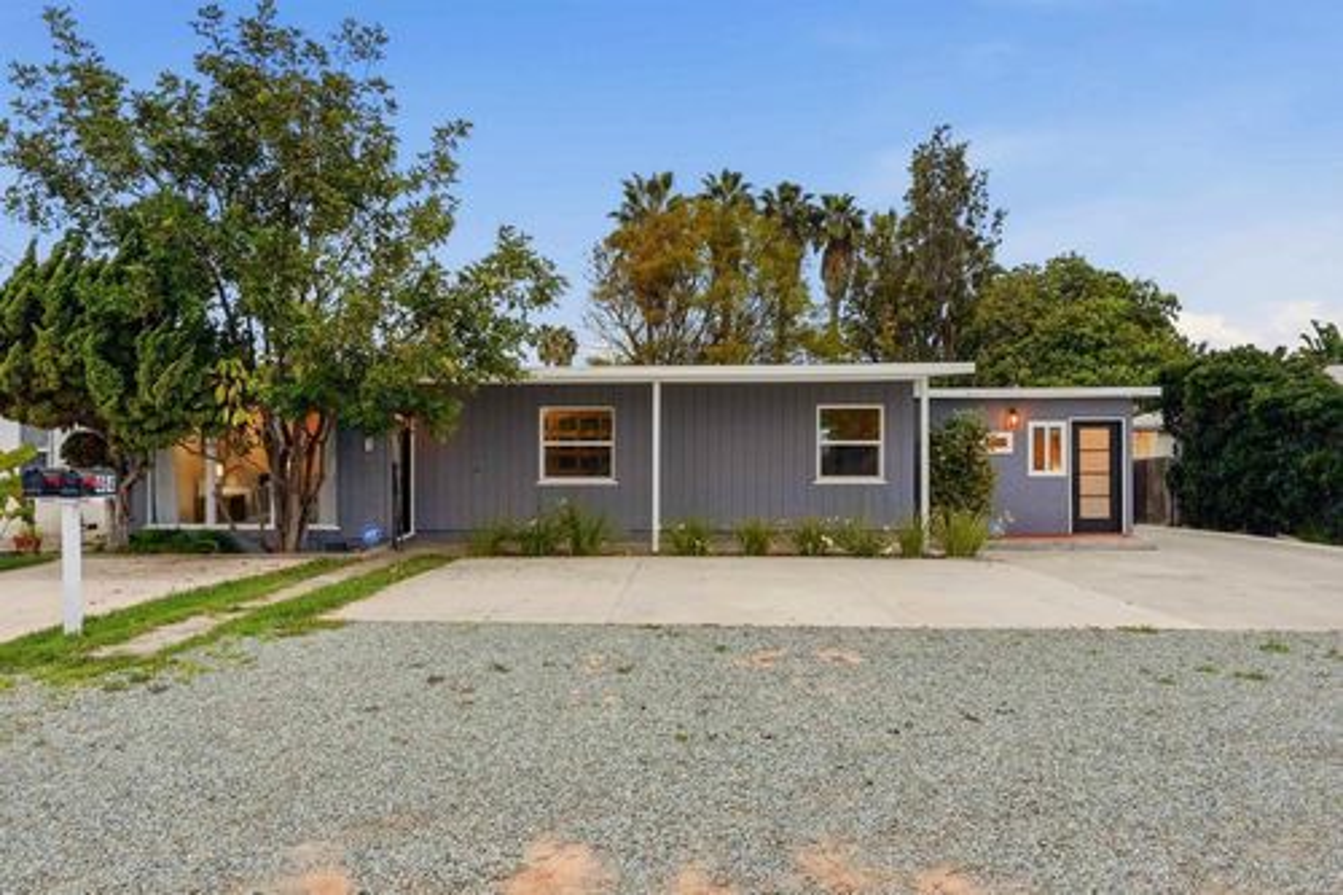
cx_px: 672
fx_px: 932
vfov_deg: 51.3
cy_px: 448
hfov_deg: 71.5
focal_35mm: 25
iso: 125
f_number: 11
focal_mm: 16.8
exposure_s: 1/80
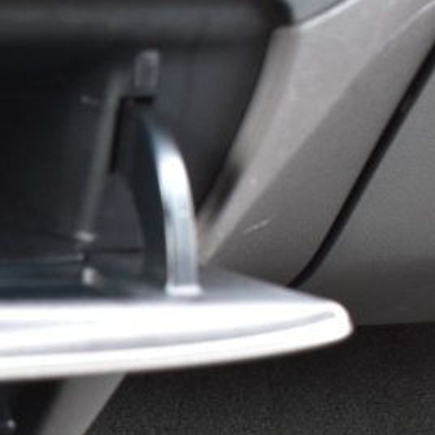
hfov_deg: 13.7
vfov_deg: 14.1
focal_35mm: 122
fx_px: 1729
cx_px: -156
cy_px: 461
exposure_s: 1/20
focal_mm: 25
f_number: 6.3
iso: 400
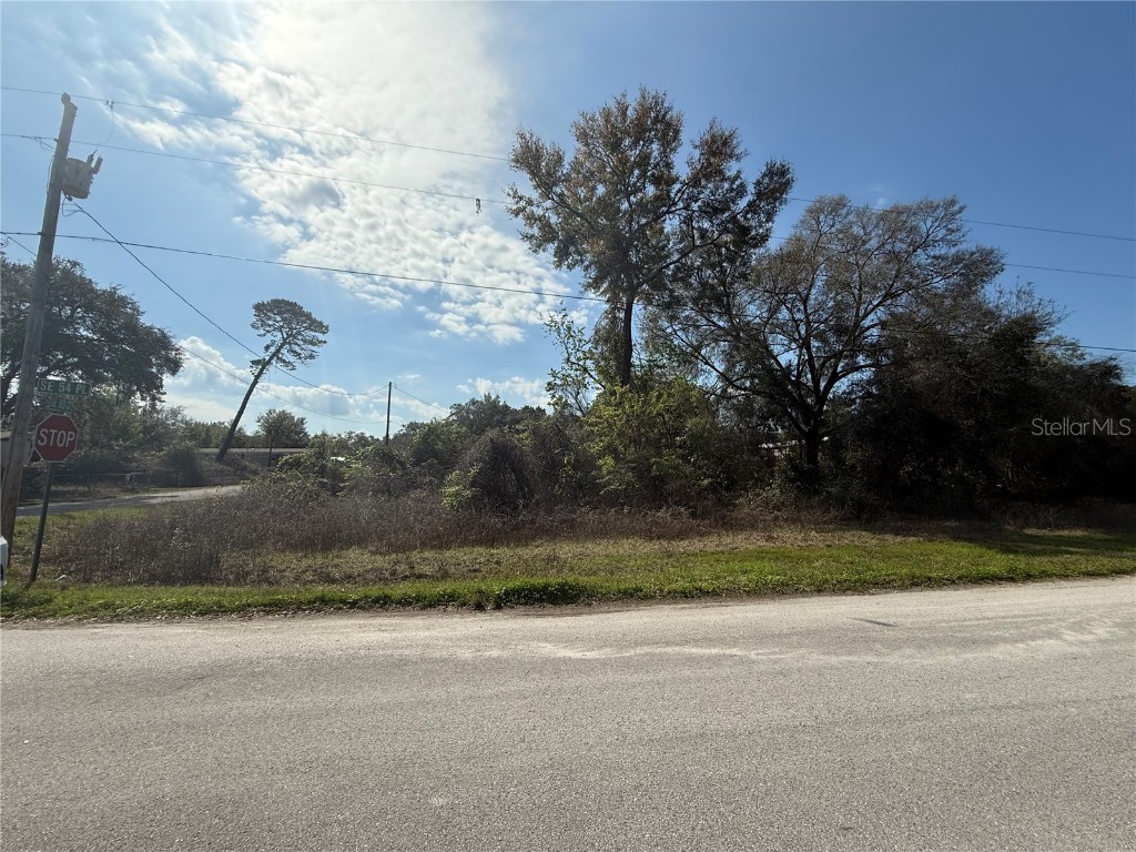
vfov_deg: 85.7
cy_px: 426
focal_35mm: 14
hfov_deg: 102.1
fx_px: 459
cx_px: 568
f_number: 2.2
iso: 64
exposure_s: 1/4762
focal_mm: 2.22
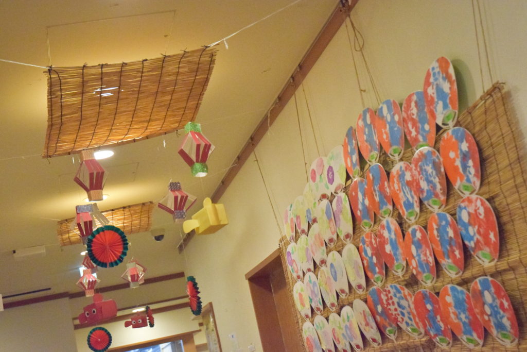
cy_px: 176
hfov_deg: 30.5
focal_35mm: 66
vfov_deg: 20.6
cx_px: 264
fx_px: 966
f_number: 5
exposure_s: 1/800
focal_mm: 44
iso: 10000
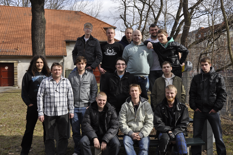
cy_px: 78
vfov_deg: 34.1
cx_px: 116
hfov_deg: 49.6
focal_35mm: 39
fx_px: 252
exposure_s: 1/200
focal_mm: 26
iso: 400
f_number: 13
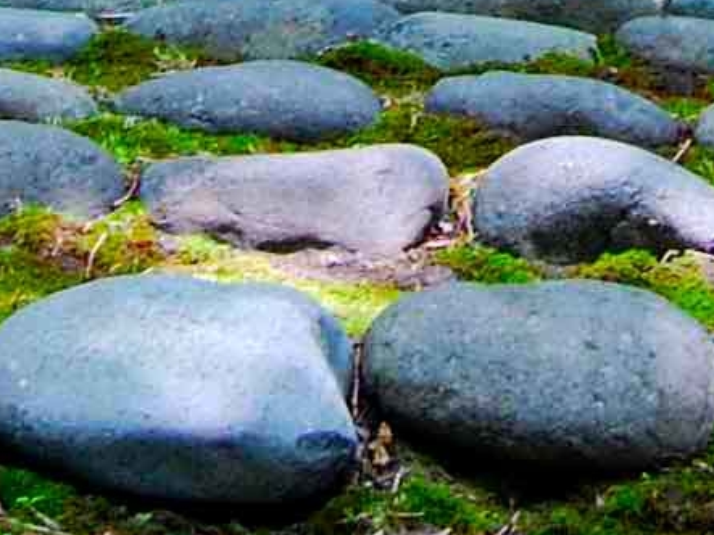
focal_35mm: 176
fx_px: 3629
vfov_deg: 7.6
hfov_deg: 11.2
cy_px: -907
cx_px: 527
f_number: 4
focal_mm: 18
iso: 400
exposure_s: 1/60
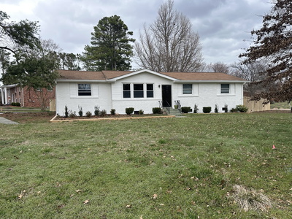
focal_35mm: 24
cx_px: 146
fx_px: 202
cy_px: 110
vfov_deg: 56.8
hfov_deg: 71.6
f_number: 1.78
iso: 80
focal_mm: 6.86
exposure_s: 1/383
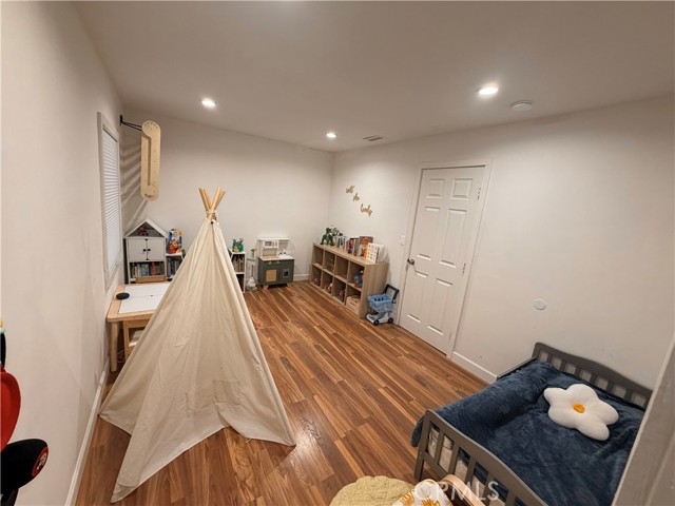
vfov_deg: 85.7
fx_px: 273
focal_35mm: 14
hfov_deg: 102.1
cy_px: 253
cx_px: 338
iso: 200
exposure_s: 1/60
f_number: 2.2
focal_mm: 2.22
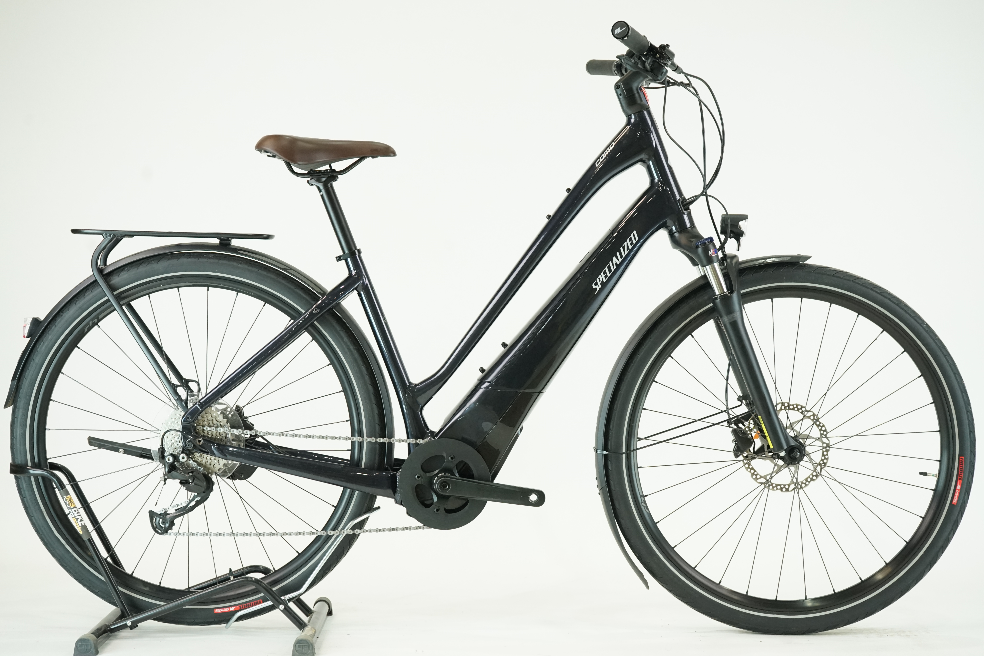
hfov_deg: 35.1
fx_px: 1558
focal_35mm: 57
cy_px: 328
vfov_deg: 23.8
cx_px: 492
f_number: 6.3
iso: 2500
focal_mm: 57
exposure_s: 1/200
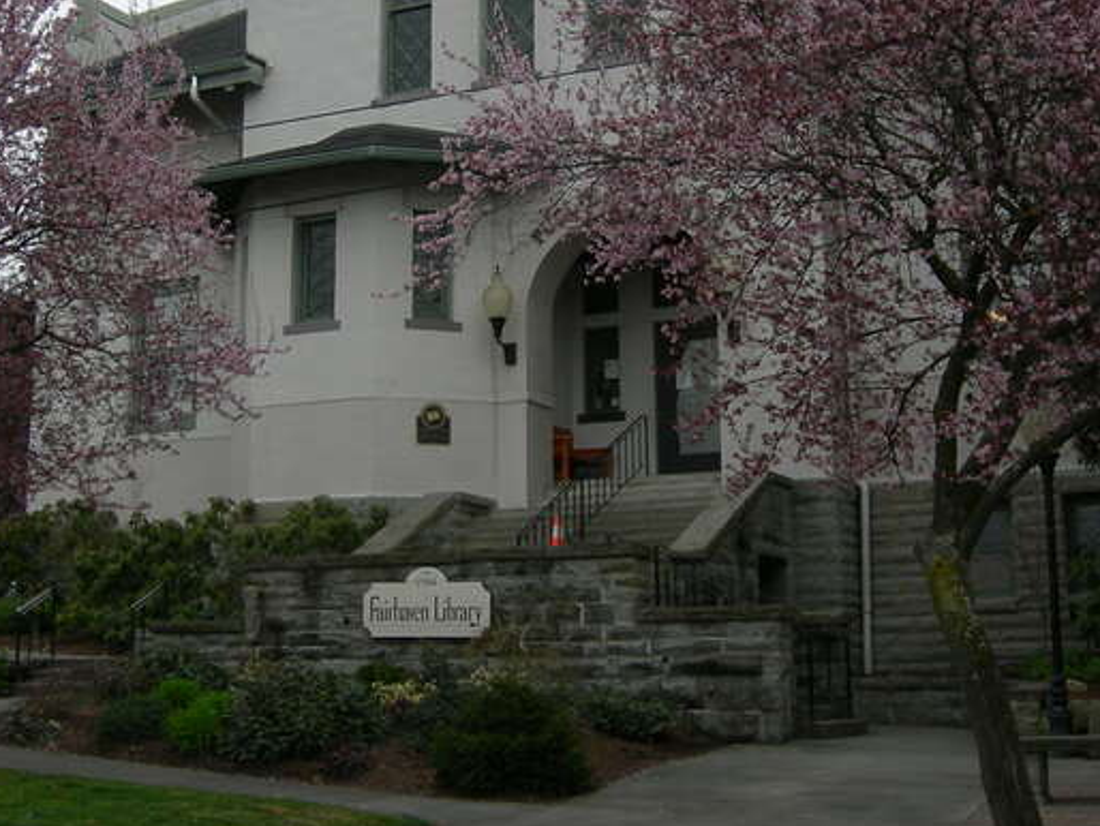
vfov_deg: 25.9
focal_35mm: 56
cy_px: 246
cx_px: 556
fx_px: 1780
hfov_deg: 34.3
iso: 64
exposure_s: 1/149
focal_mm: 7.5
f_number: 4.8
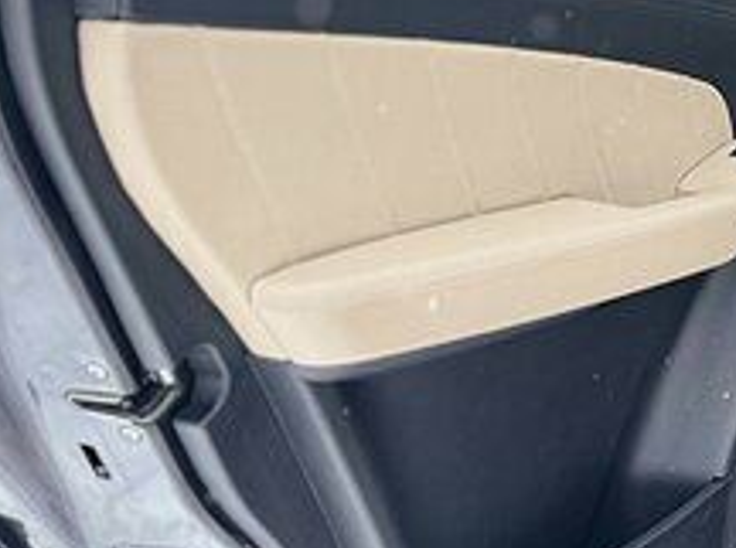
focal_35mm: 61
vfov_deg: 23.0
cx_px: 872
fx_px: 1294
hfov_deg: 28.0
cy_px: 10
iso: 80
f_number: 1.78
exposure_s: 1/121
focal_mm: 6.76
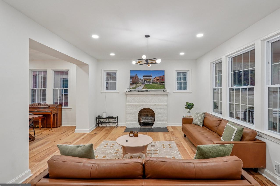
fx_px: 140
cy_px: 90
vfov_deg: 67.4
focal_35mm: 18
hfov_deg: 89.7
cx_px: 154
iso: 800
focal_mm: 16
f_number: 9
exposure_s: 1/25
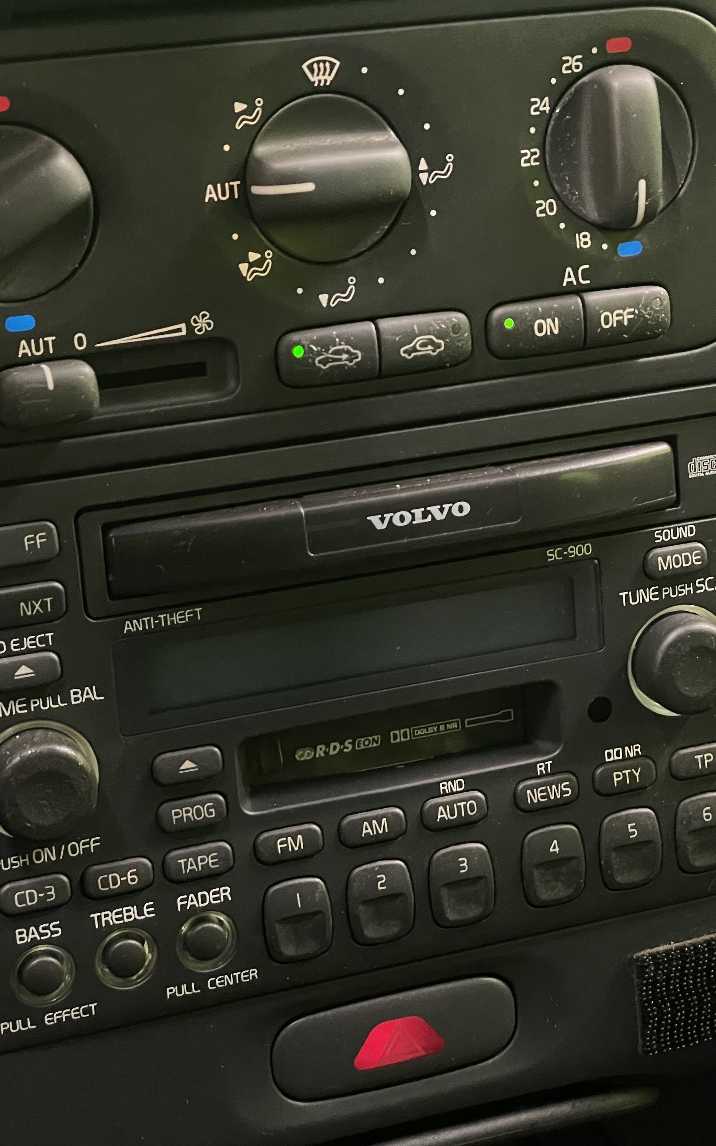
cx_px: 413
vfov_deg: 27.8
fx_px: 2310
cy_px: 575
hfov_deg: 17.6
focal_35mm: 74
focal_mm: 6
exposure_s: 1/33
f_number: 2
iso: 640
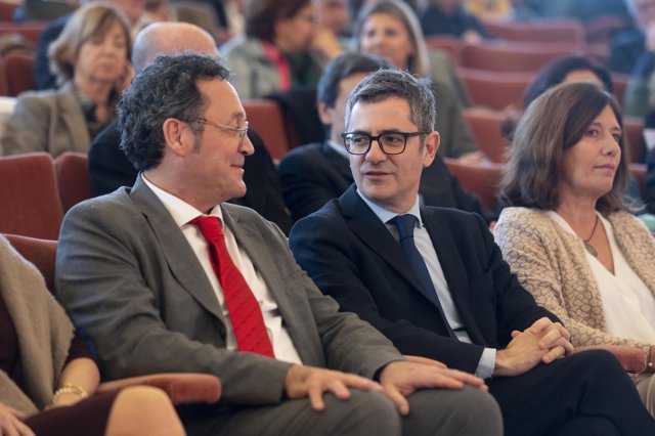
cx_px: 328
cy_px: 218
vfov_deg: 8.8
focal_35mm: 155
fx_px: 2819
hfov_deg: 13.3
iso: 3200
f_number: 2.8
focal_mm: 155
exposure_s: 1/200
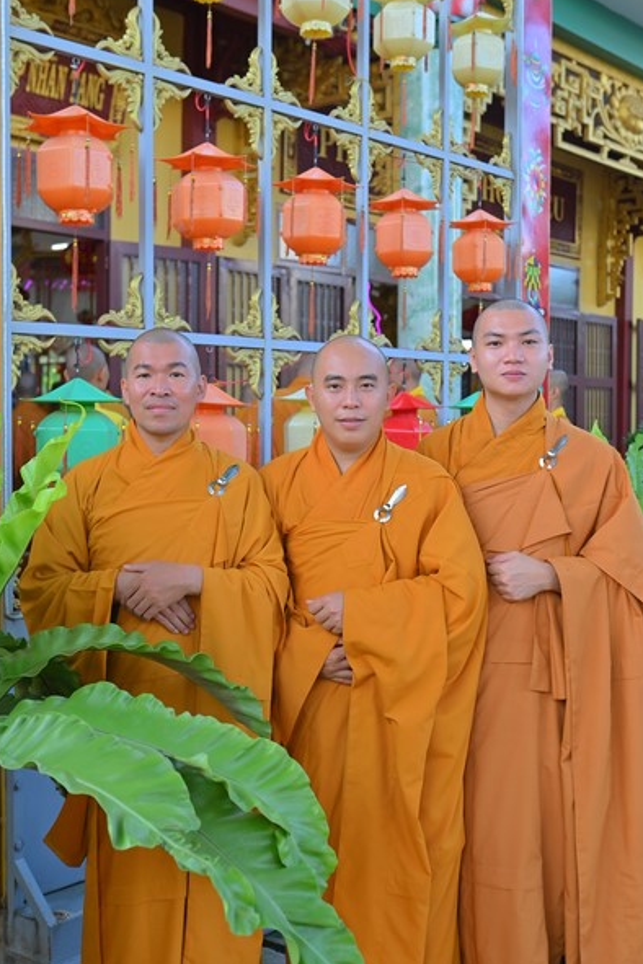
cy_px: 460
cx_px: 322
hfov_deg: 30.5
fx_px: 1179
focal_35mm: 44
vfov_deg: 44.5
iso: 250
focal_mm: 40
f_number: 3.5
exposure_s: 1/200
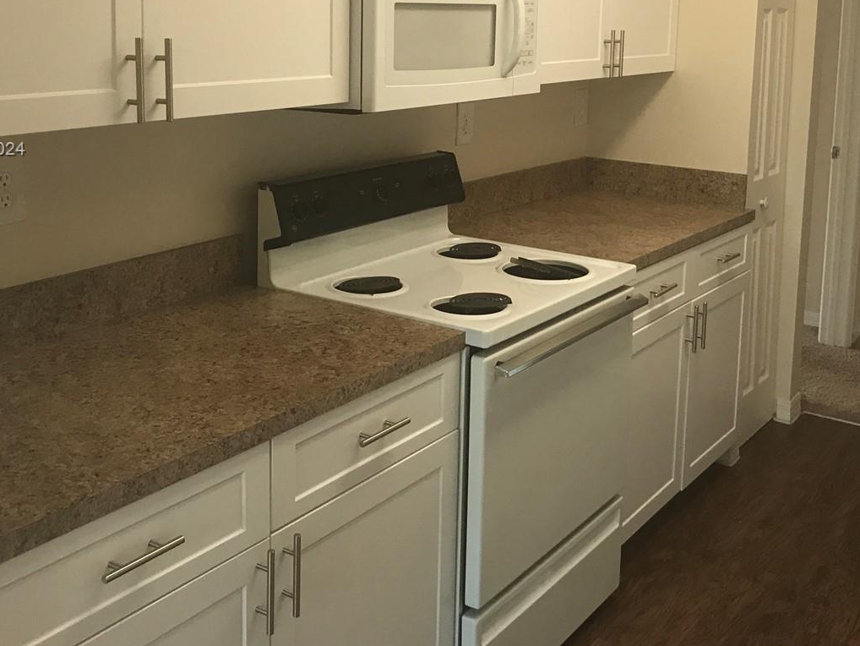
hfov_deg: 42.9
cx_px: 431
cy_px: 151
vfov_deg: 32.2
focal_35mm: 44
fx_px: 1093
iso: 40
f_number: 1.8
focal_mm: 3.99
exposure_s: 1/24
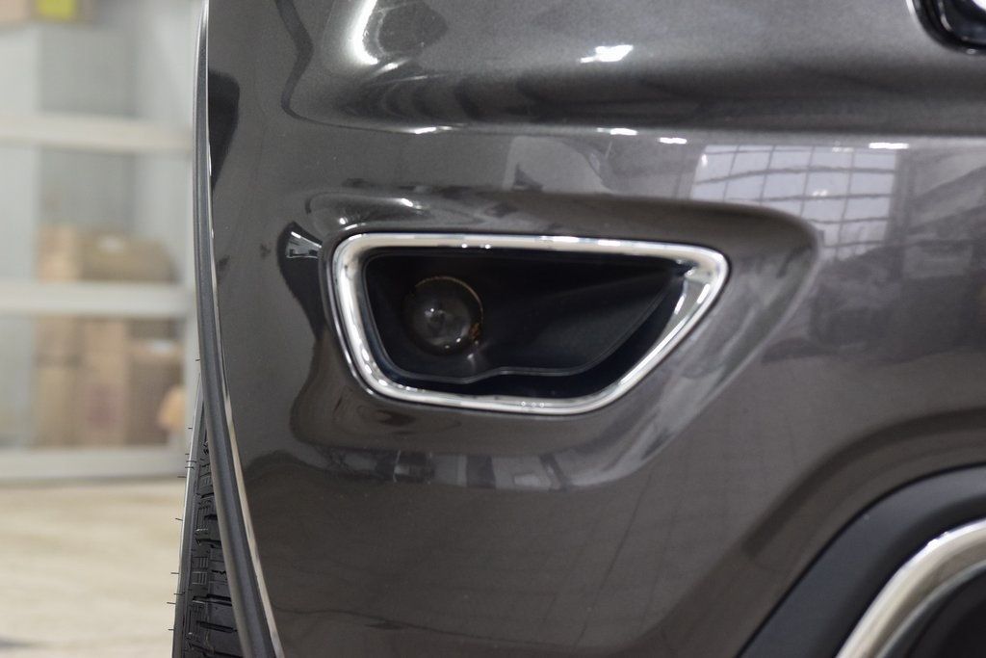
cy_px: 329
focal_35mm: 105
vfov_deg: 13.0
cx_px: 493
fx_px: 2876
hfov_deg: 19.5
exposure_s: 1/30
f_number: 6.3
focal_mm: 70
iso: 1600
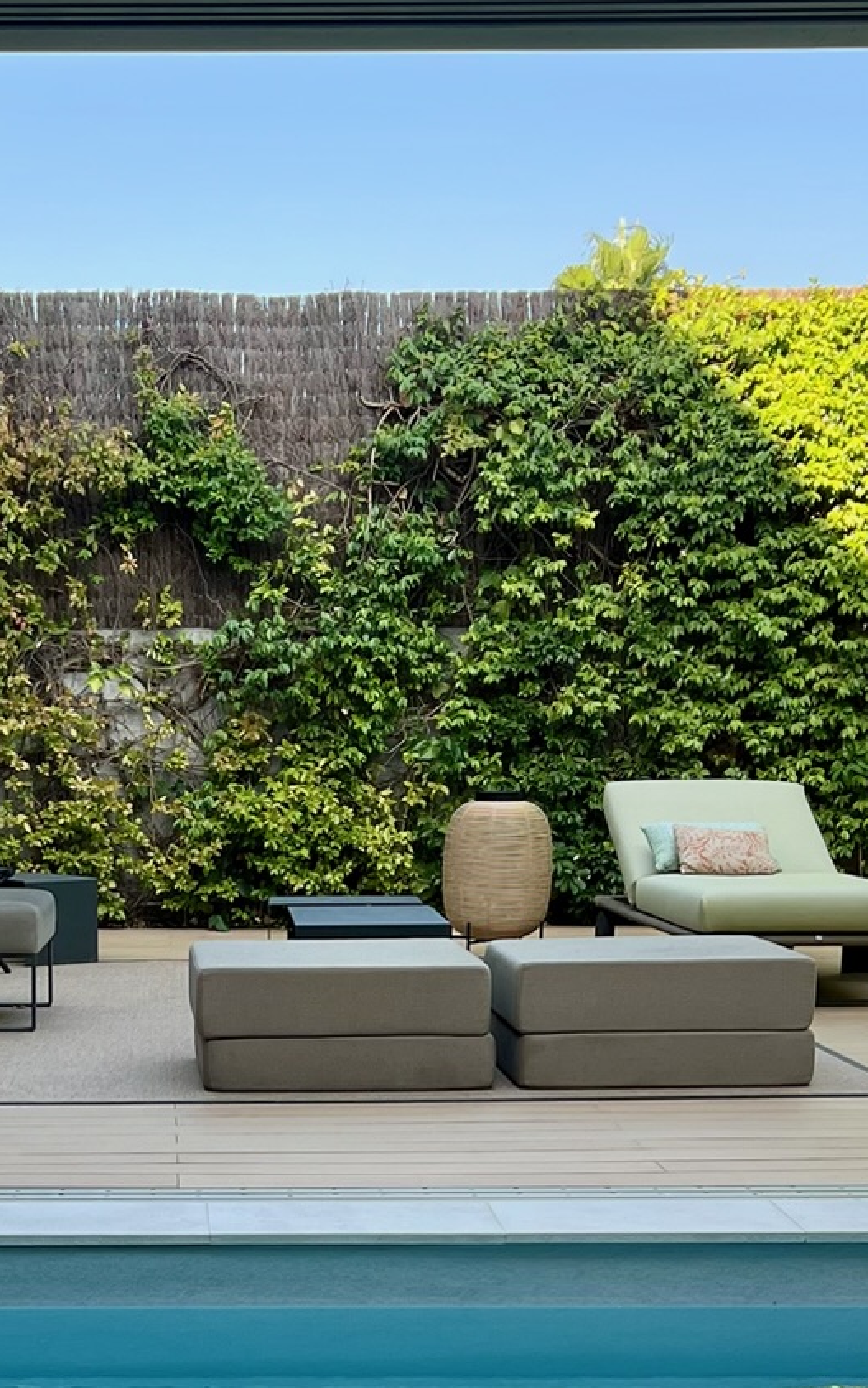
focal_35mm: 67
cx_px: 176
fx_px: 2533
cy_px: 1203
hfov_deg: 19.3
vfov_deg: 29.6
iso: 50
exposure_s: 1/643
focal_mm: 5.7
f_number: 1.5
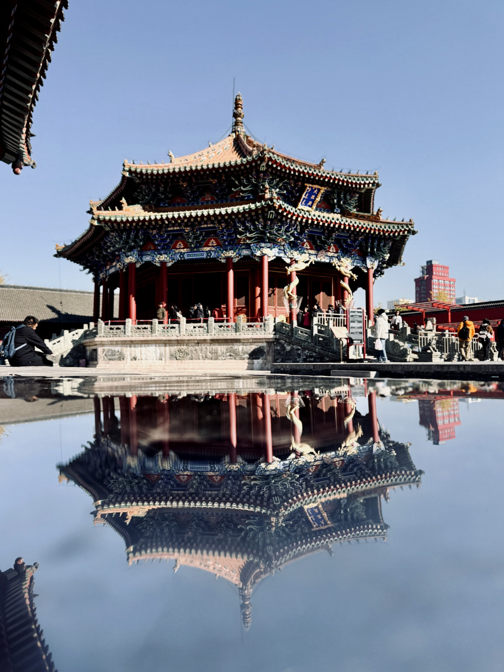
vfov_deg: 69.4
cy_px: 339
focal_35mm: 25
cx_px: 244
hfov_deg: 54.9
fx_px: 485
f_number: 1.8
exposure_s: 1/2445
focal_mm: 6.8
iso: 80
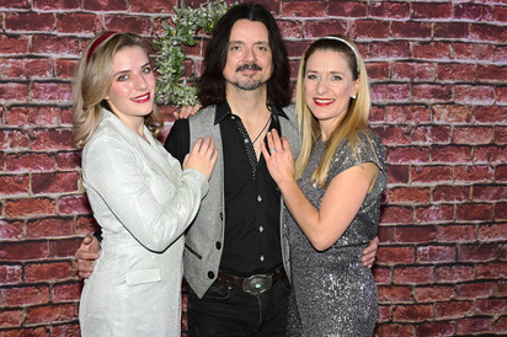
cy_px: 161
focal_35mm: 46
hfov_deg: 42.8
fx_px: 647
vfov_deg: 29.2
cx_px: 246
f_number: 5.6
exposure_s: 1/200
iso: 3200
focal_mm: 42
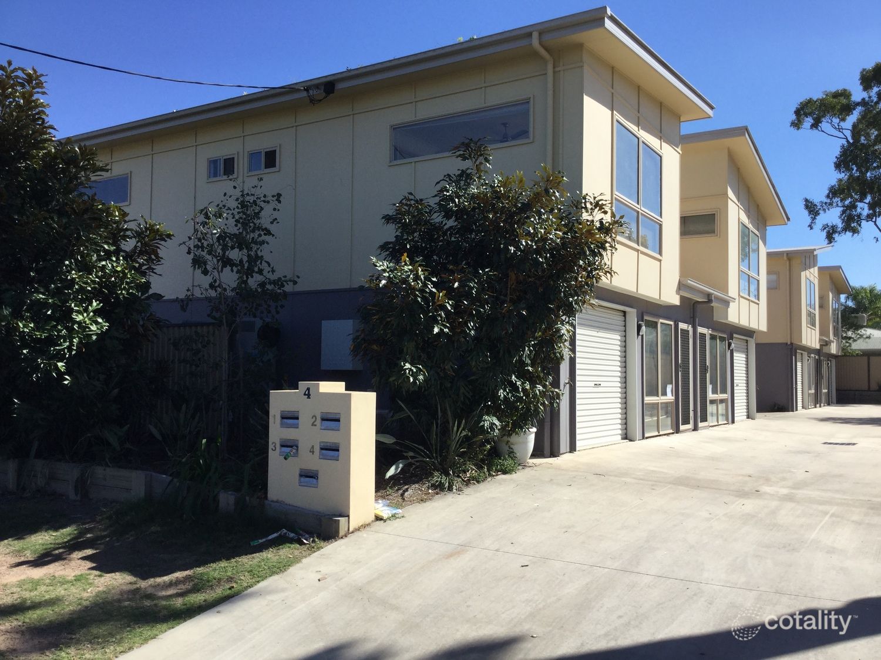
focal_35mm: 31
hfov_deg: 58.4
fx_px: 789
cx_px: 440
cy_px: 330
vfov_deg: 45.4
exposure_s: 1/994
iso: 25
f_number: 2.4
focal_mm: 3.3
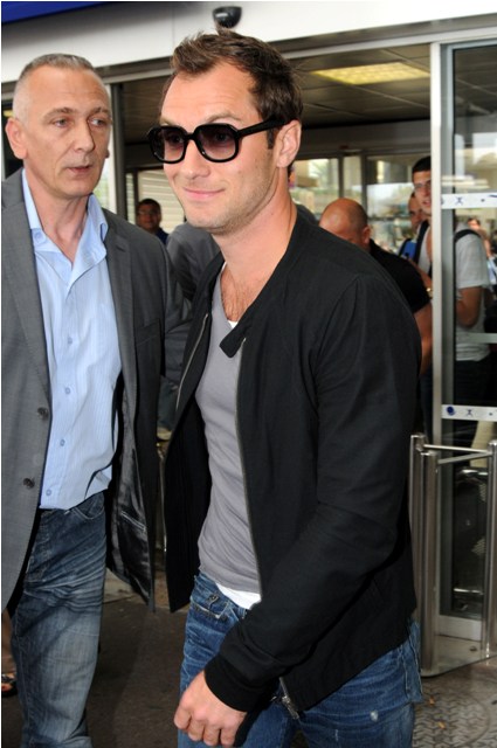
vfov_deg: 53.2
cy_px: 374
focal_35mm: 36
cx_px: 248
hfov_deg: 36.8
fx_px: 747
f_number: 5.6
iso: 500
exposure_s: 1/160
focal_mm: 24
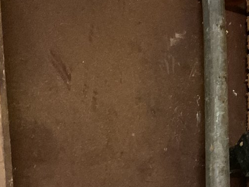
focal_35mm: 87
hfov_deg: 21.3
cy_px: 94
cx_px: 275
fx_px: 626
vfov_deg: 17.0
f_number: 1.8
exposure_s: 1/24
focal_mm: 3
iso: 640
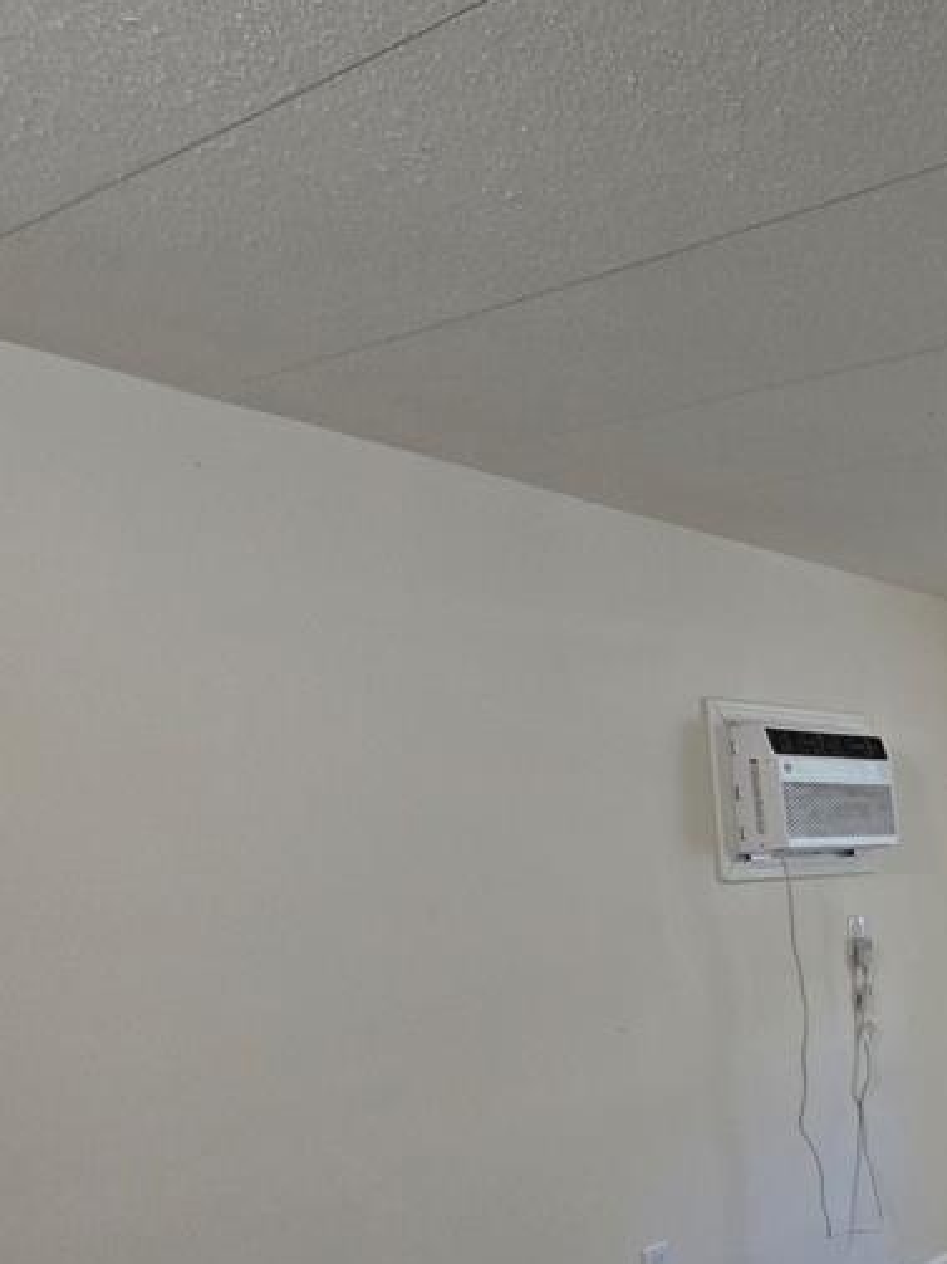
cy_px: 1096
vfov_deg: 52.5
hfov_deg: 36.7
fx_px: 1131
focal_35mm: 31
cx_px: 1090
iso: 160
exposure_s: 1/60
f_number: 2.2
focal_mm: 2.2
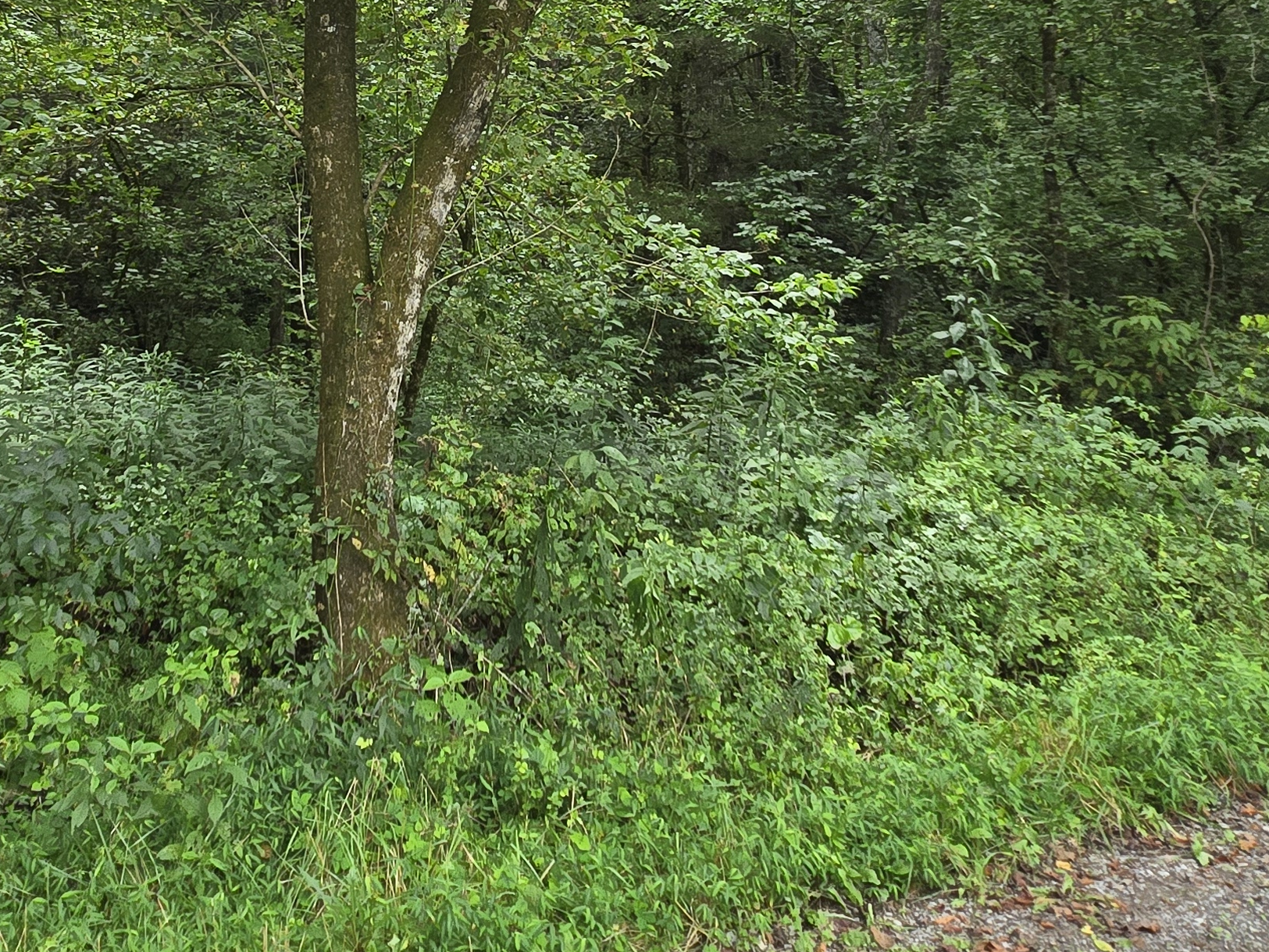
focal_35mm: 32
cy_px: 69
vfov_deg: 40.3
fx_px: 1173
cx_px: 467
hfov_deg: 56.1
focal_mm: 2.2
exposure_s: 1/235
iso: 50
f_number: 2.2
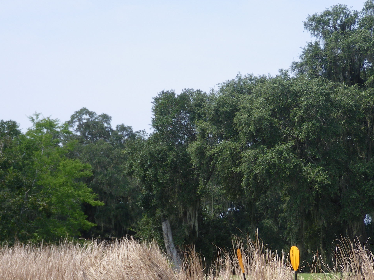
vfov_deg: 15.1
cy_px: 239
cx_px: 307
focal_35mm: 97
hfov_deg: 20.0
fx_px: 1048
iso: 50
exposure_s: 1/250
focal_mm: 9.1
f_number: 4.4
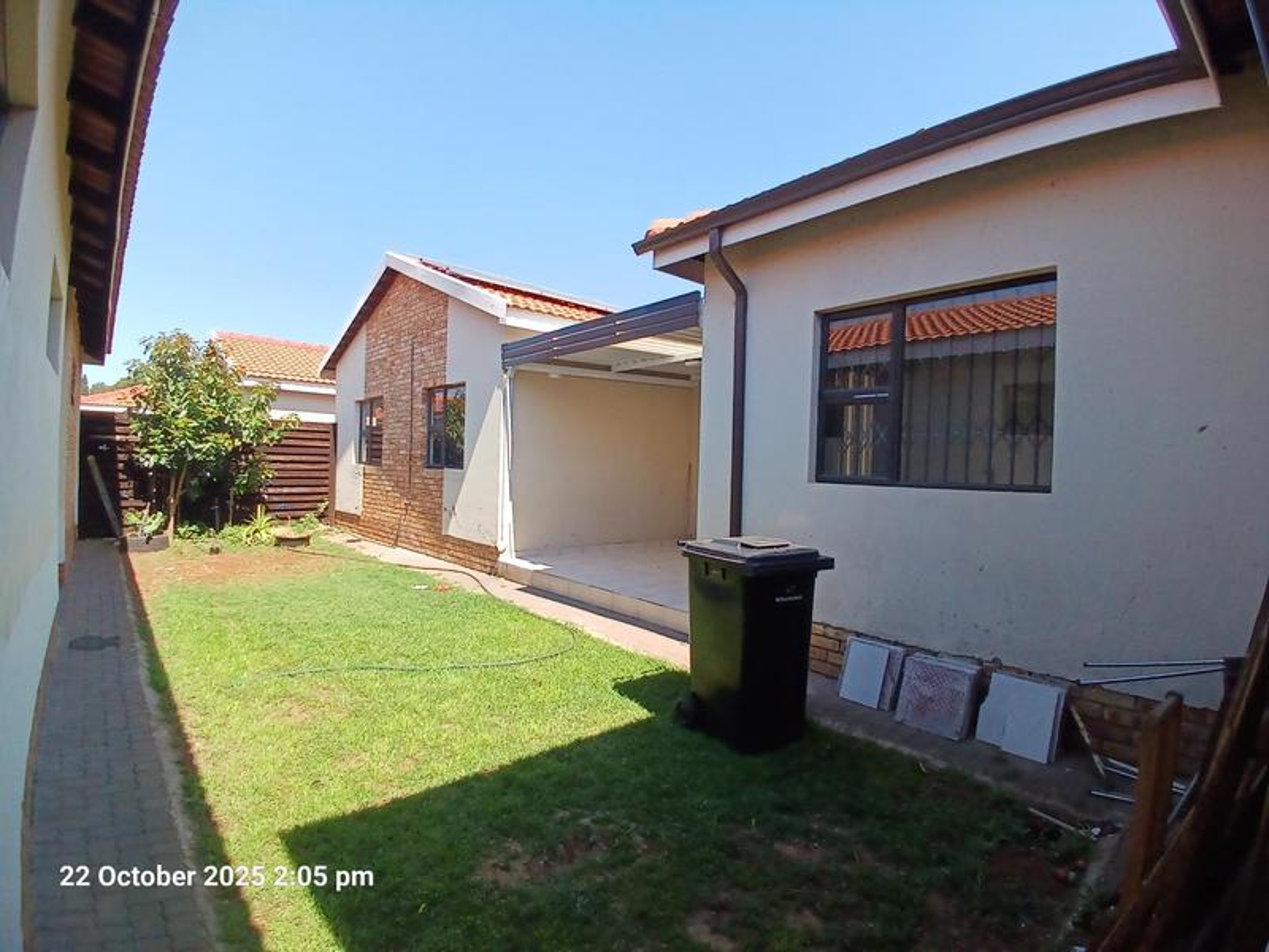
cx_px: 634
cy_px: 476
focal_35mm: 17
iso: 50
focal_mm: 1.4
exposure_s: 1/442
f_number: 2.2
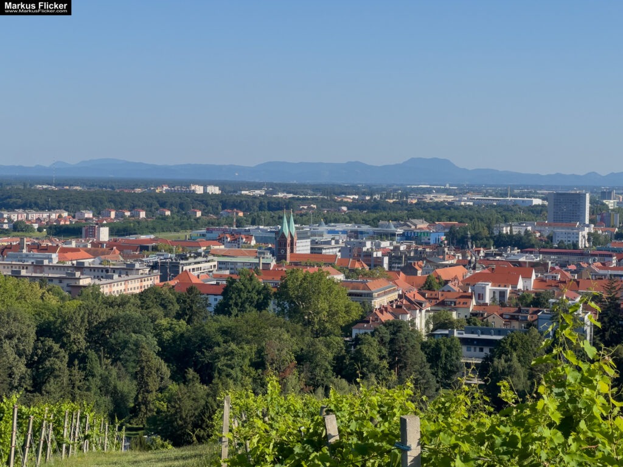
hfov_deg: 25.3
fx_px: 1386
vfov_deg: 19.1
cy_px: 234
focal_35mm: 77
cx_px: 312
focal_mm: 9
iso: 32
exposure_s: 1/620
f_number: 2.8
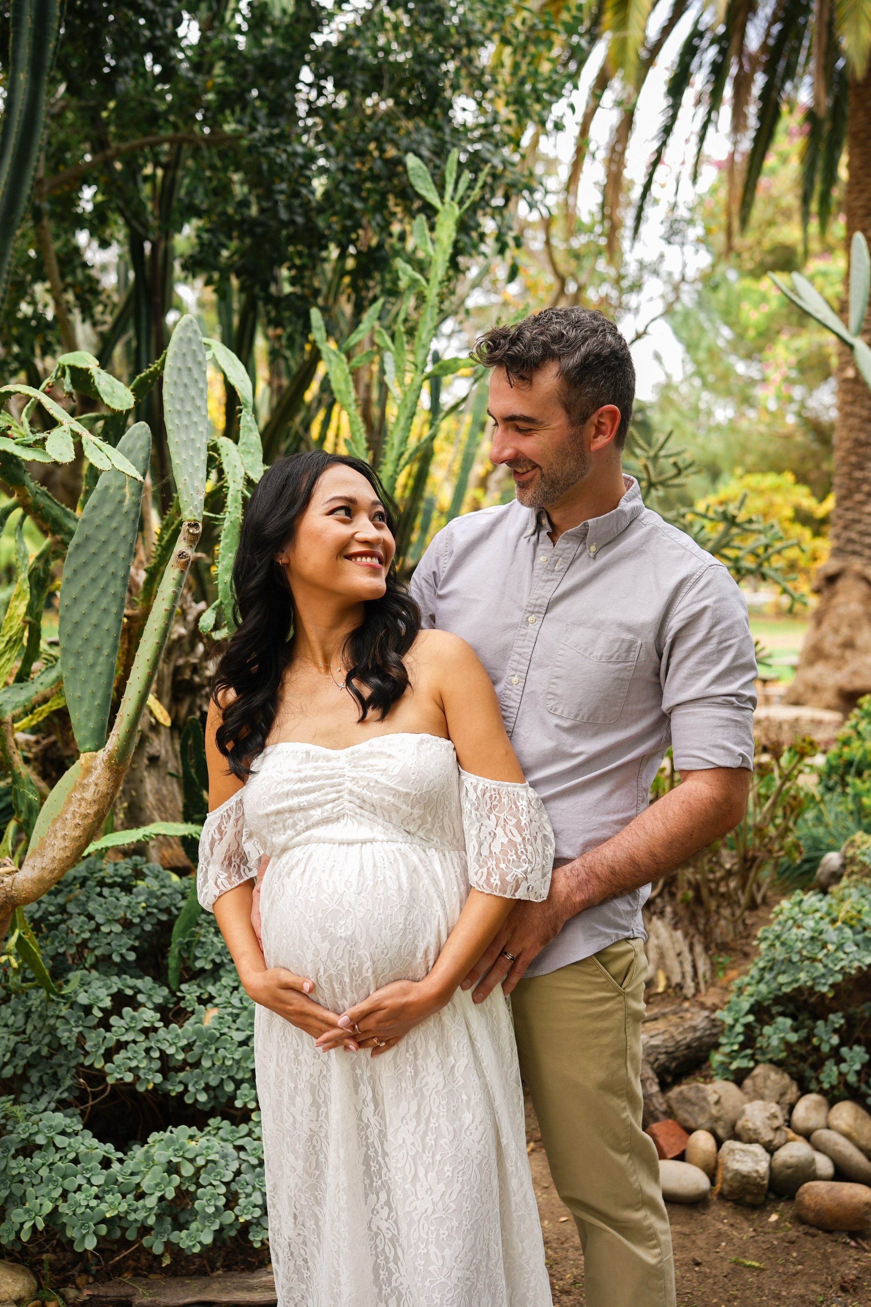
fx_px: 1270
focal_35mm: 35
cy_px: 654
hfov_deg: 37.9
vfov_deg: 54.4
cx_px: 436
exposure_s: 1/60
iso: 50
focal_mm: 35
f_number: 2.8
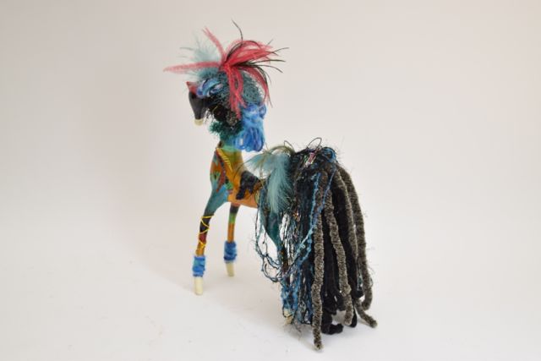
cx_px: 270
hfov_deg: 28.1
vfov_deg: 18.9
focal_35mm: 72
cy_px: 180
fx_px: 1082
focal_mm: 48
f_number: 5.6
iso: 400
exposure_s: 1/100
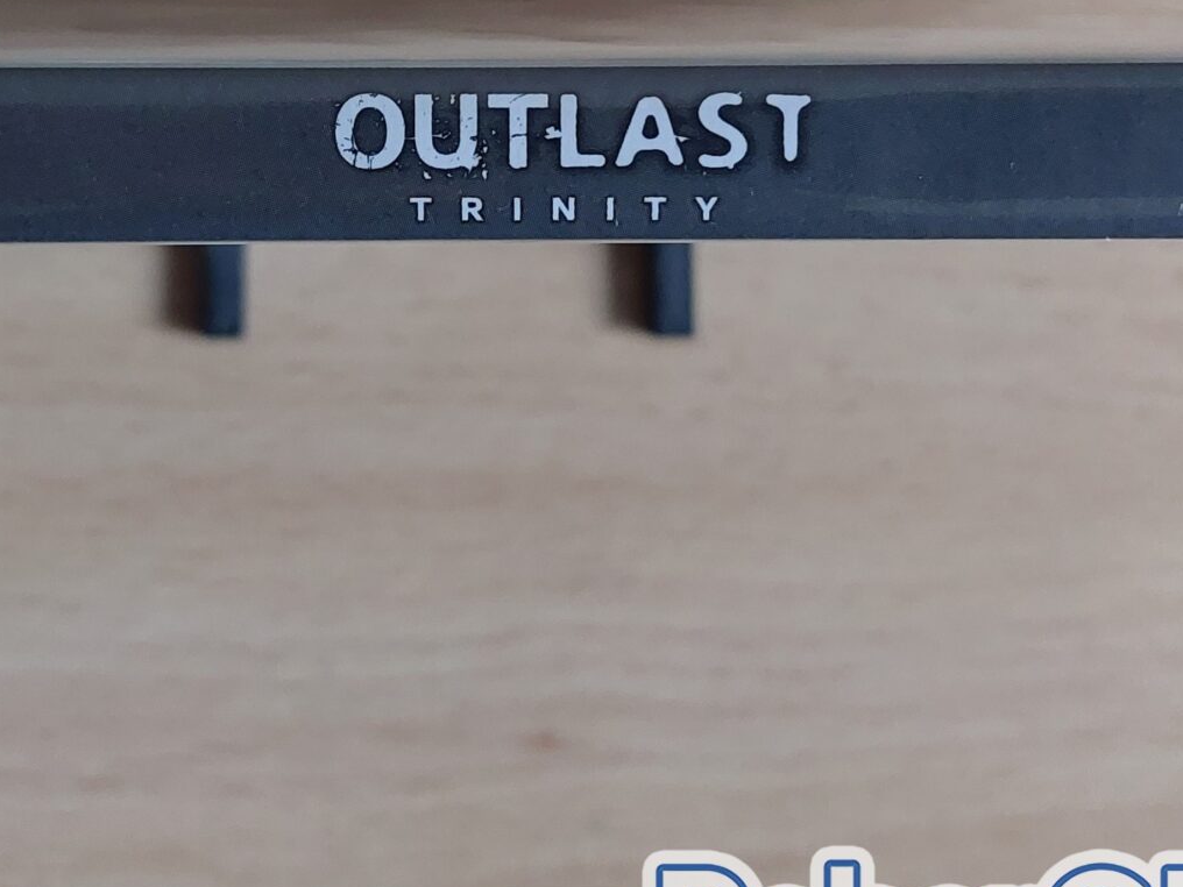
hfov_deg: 30.6
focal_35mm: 63
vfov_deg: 22.9
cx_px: 441
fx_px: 2153
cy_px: 158
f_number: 1.8
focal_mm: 5.23
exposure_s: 1/50
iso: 500
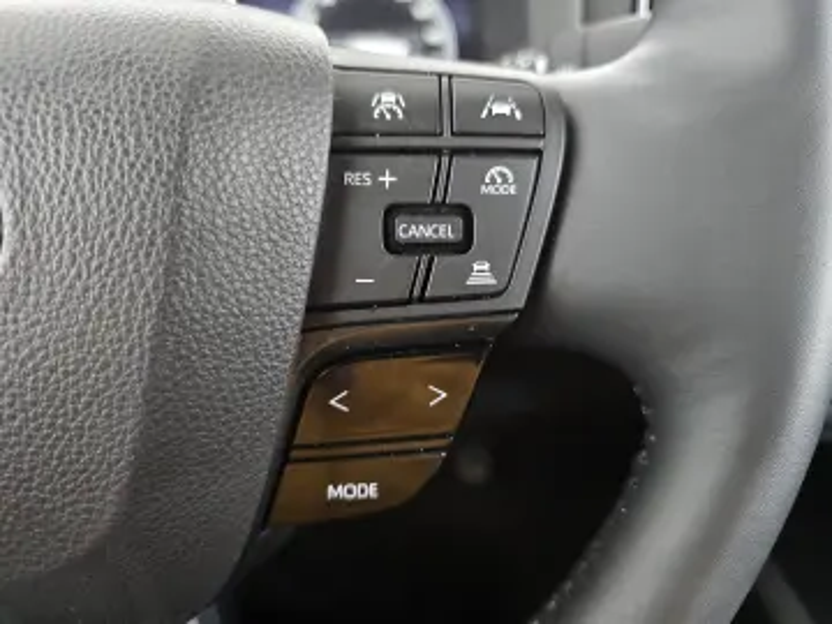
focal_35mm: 23
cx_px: 416
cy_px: 312
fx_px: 553
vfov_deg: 58.9
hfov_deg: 73.9
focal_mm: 6.3
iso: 1250
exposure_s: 1/25
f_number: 1.7
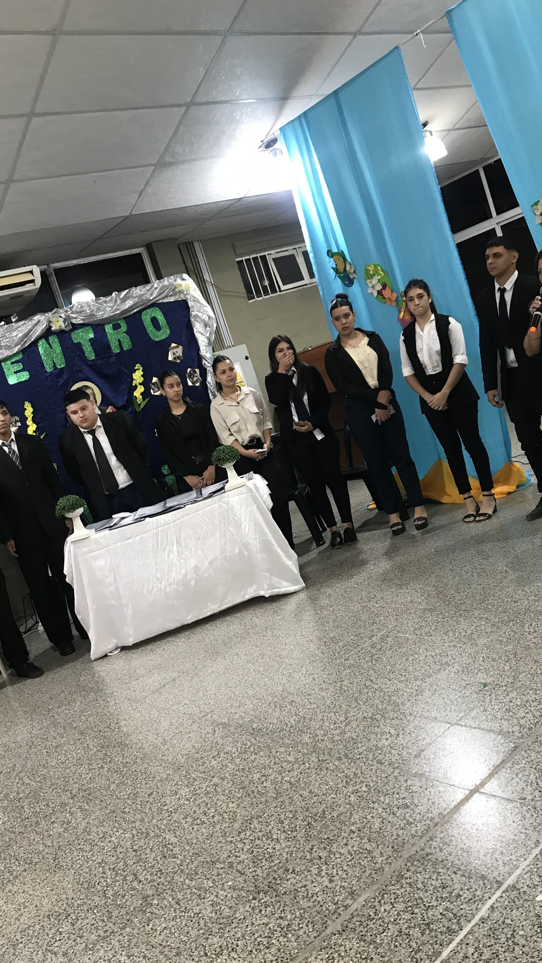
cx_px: 271
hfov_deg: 37.8
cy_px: 479
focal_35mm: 31
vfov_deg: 62.6
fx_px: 792
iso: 64
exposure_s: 1/17
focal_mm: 3.99
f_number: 1.8
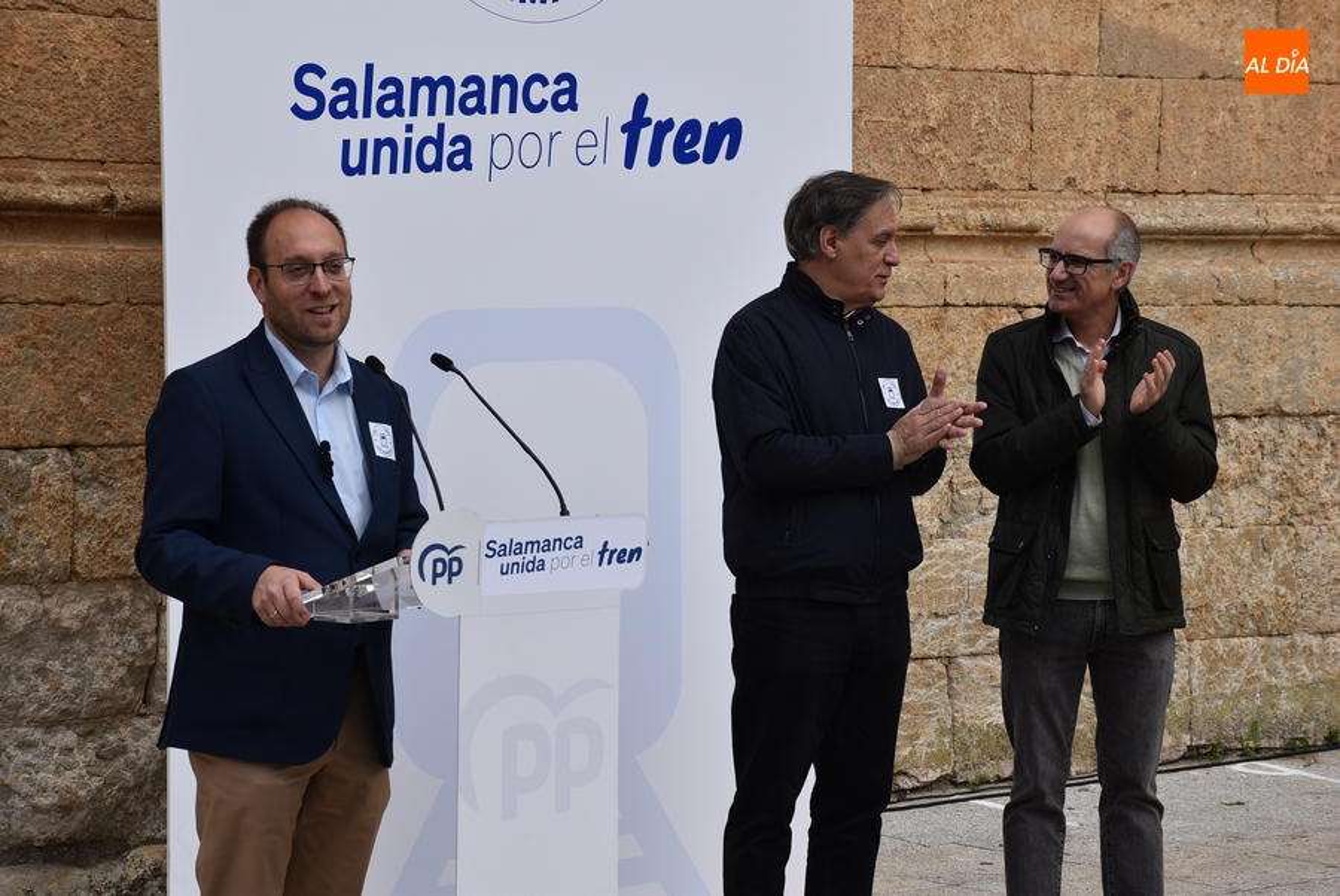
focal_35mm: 105
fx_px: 3912
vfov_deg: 13.1
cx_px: 670
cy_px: 448
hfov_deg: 19.4
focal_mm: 70
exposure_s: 1/320
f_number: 9
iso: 200
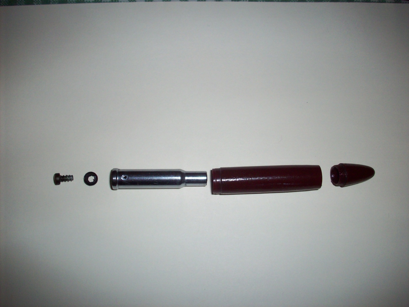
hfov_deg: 50.1
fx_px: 437
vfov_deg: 38.7
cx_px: 204
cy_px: 154
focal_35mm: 37
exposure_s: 1/64
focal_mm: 6.2
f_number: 2.8
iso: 80
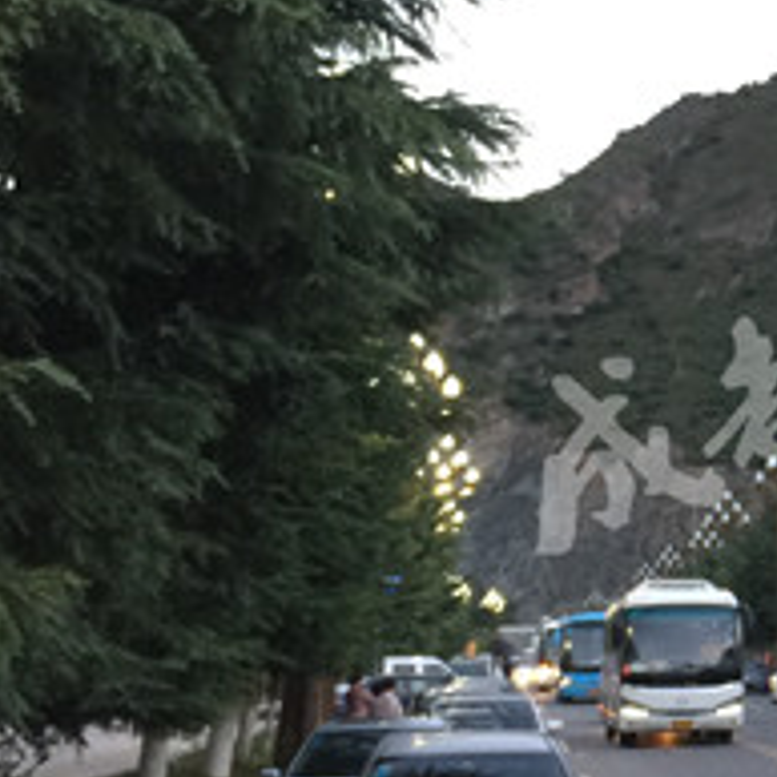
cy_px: 306
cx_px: 1023
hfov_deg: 18.9
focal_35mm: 85
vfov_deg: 20.4
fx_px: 2159
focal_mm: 4.15
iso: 64
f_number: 2.2
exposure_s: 1/17
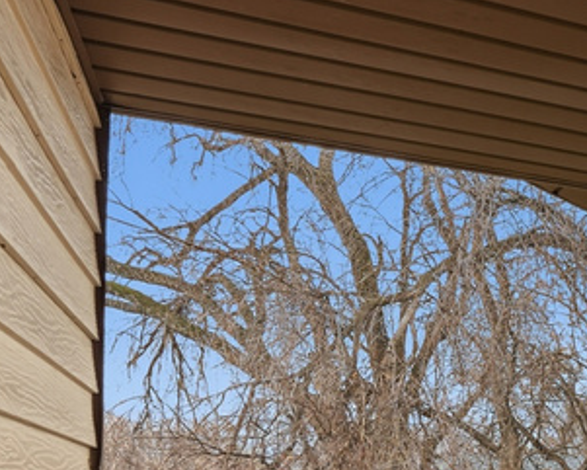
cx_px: 817
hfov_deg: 28.1
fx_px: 886
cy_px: 488
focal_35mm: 51
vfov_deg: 27.7
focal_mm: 16
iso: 250
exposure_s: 1/125
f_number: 9
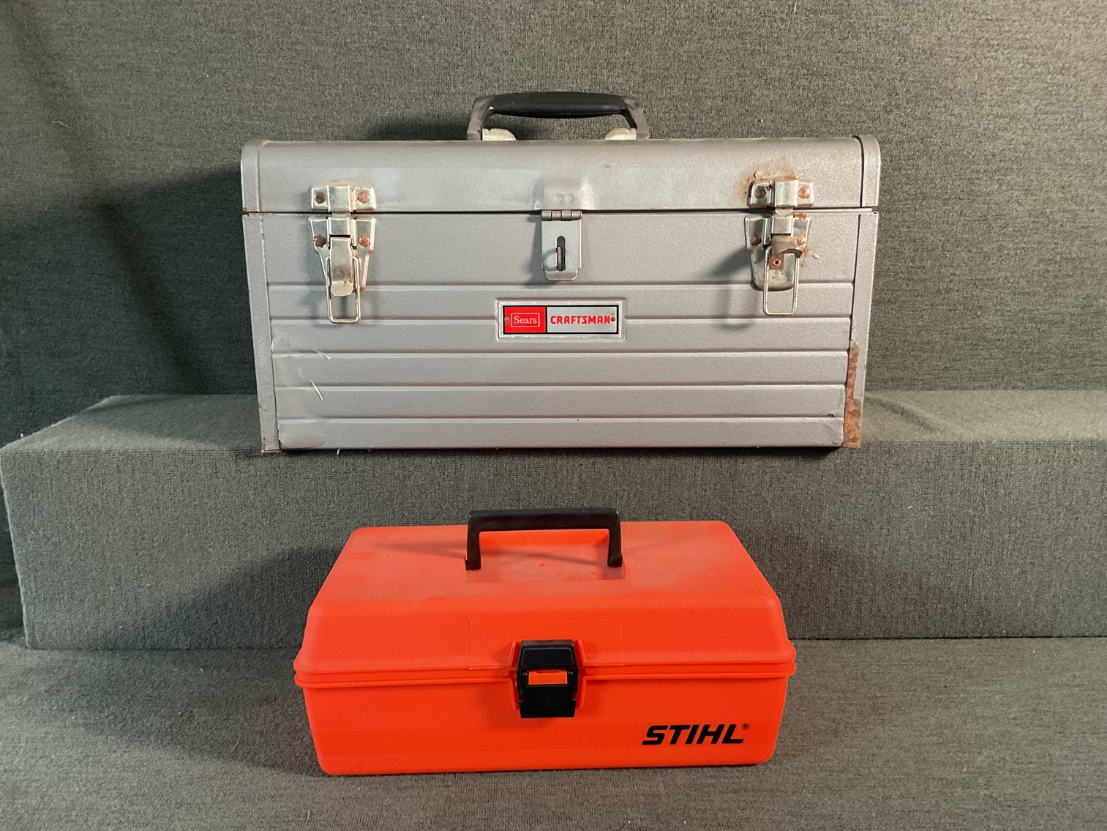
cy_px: 416
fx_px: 927
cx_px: 554
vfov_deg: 48.2
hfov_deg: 61.7
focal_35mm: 29
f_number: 1.8
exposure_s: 1/60
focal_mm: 3
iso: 160
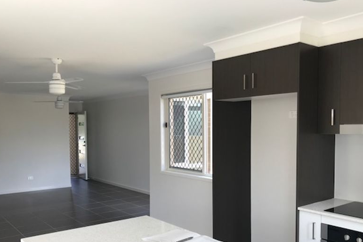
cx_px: 191
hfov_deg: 55.8
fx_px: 343
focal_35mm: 34
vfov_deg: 38.6
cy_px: 152
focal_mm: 3.99
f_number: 1.8
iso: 25
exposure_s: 1/90
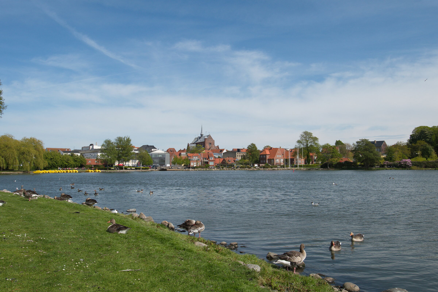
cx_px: 219
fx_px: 365
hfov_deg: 61.9
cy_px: 146
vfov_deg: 43.6
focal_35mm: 30
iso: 250
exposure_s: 1/500
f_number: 11
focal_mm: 20
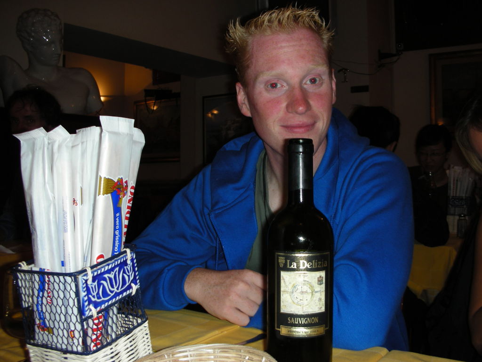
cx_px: 241
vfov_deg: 40.7
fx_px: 487
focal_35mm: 35
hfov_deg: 52.6
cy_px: 181
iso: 50
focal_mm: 5.8
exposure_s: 1/60.1
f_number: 3
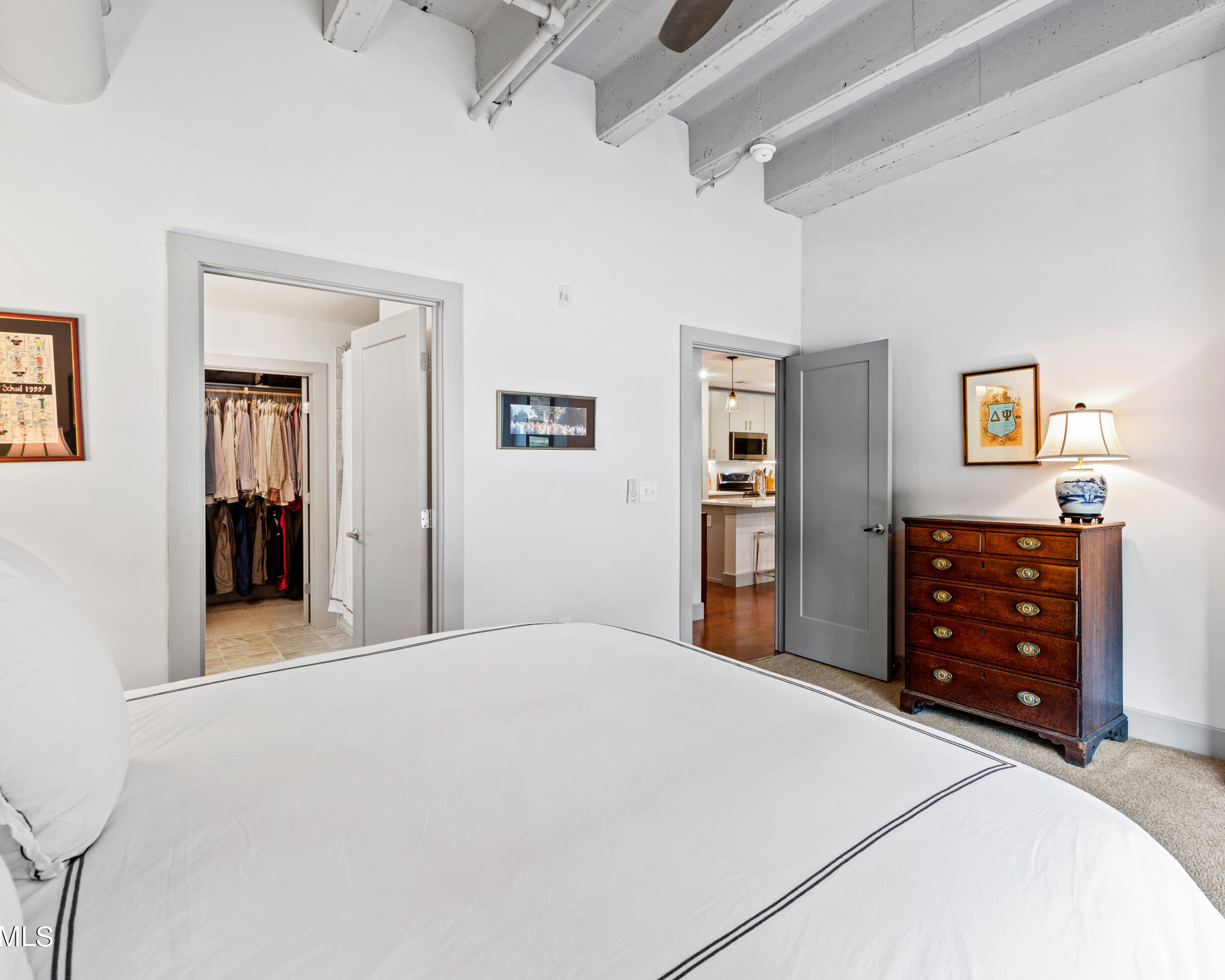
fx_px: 616
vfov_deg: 77.0
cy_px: 489
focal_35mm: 17
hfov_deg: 88.8
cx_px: 718
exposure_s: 1/1.67
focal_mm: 10
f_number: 8
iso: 100
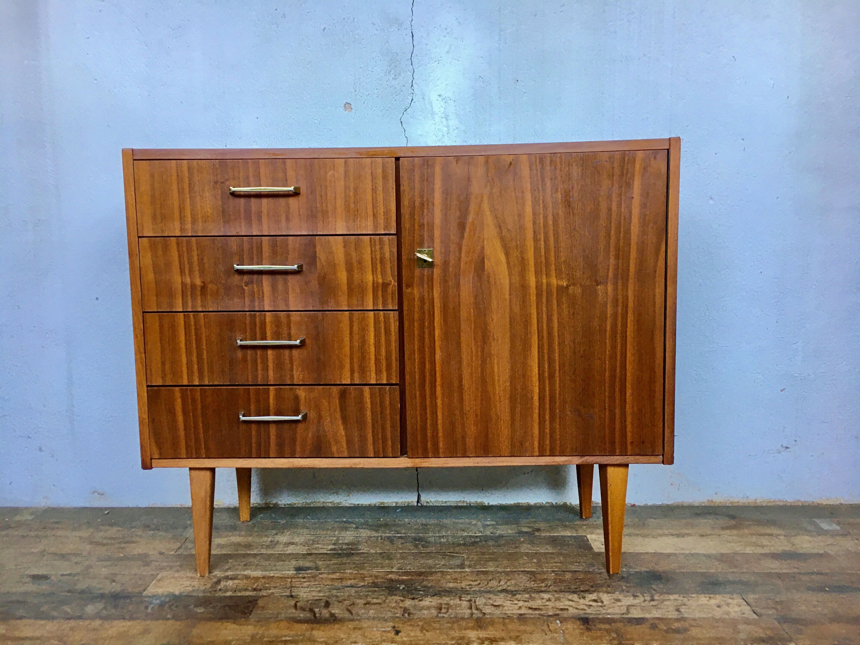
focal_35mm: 29
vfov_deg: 48.2
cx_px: 430
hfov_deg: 61.7
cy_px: 322
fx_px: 720
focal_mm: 4.15
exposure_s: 1/33
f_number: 2.2
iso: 100
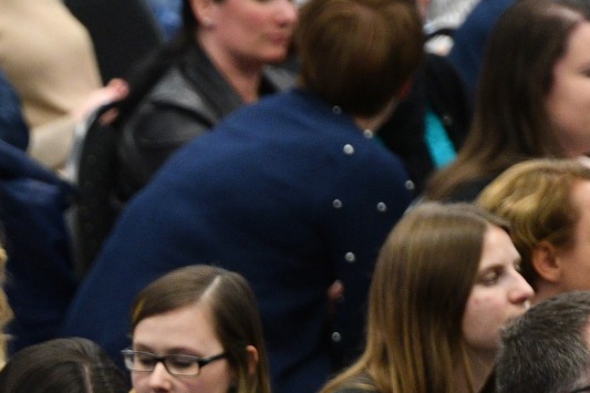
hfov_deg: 1.8
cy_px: 566
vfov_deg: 1.2
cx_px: -294
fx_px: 18267
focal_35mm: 1115
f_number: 3.2
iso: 800
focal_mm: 200
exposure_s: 1/60
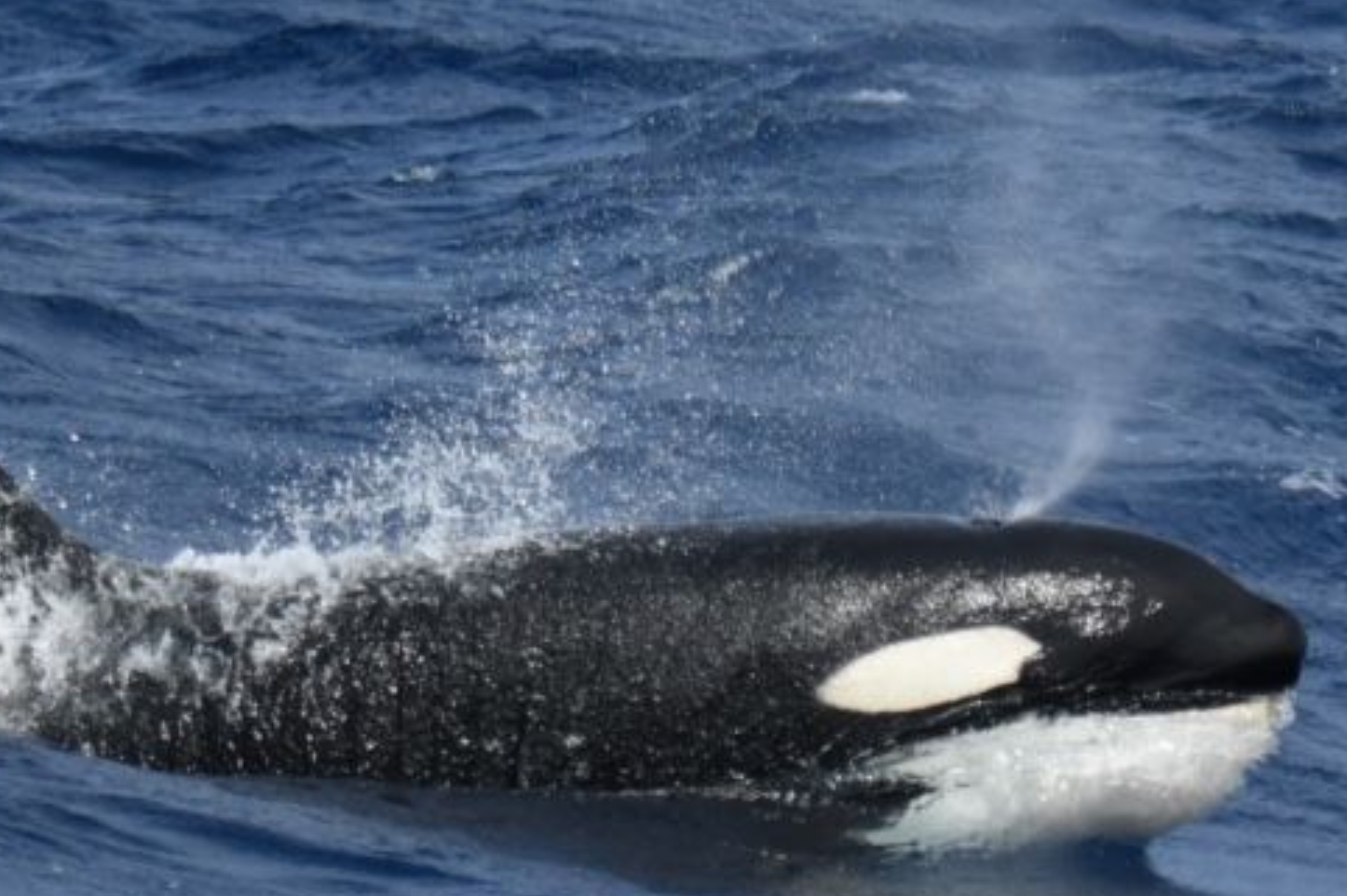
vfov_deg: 3.8
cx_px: 456
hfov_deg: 5.6
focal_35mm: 365
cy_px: 495
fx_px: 13652
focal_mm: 220
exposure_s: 1/8000
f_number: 5.6
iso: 720
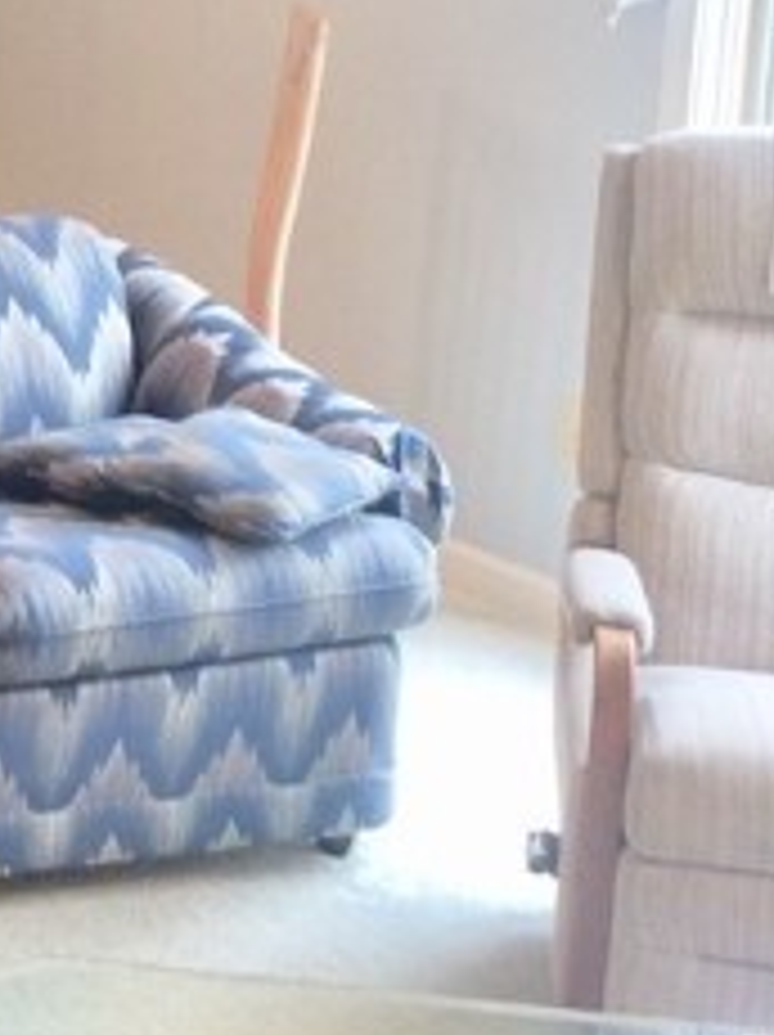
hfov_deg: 14.0
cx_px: -490
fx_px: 2897
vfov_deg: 20.0
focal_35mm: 97
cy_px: 198
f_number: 2.2
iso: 80
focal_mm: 4.15
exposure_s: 1/30
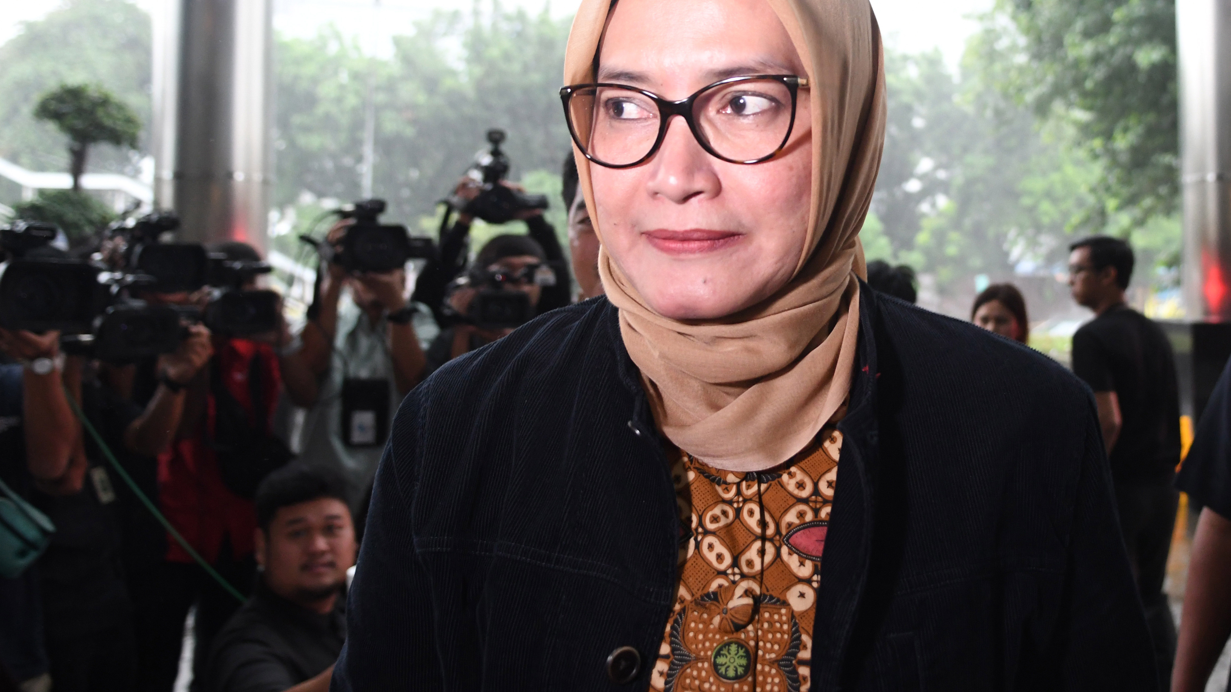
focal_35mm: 28
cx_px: 616
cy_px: 310
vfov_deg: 42.1
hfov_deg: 68.8
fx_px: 899
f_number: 2.8
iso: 1250
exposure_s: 1/100
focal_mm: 17
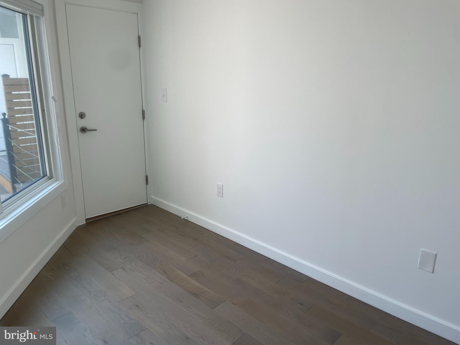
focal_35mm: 26
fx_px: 346
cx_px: 230
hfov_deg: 67.3
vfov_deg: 53.1
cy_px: 172
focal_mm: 4.2
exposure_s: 1/132
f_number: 1.6
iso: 32
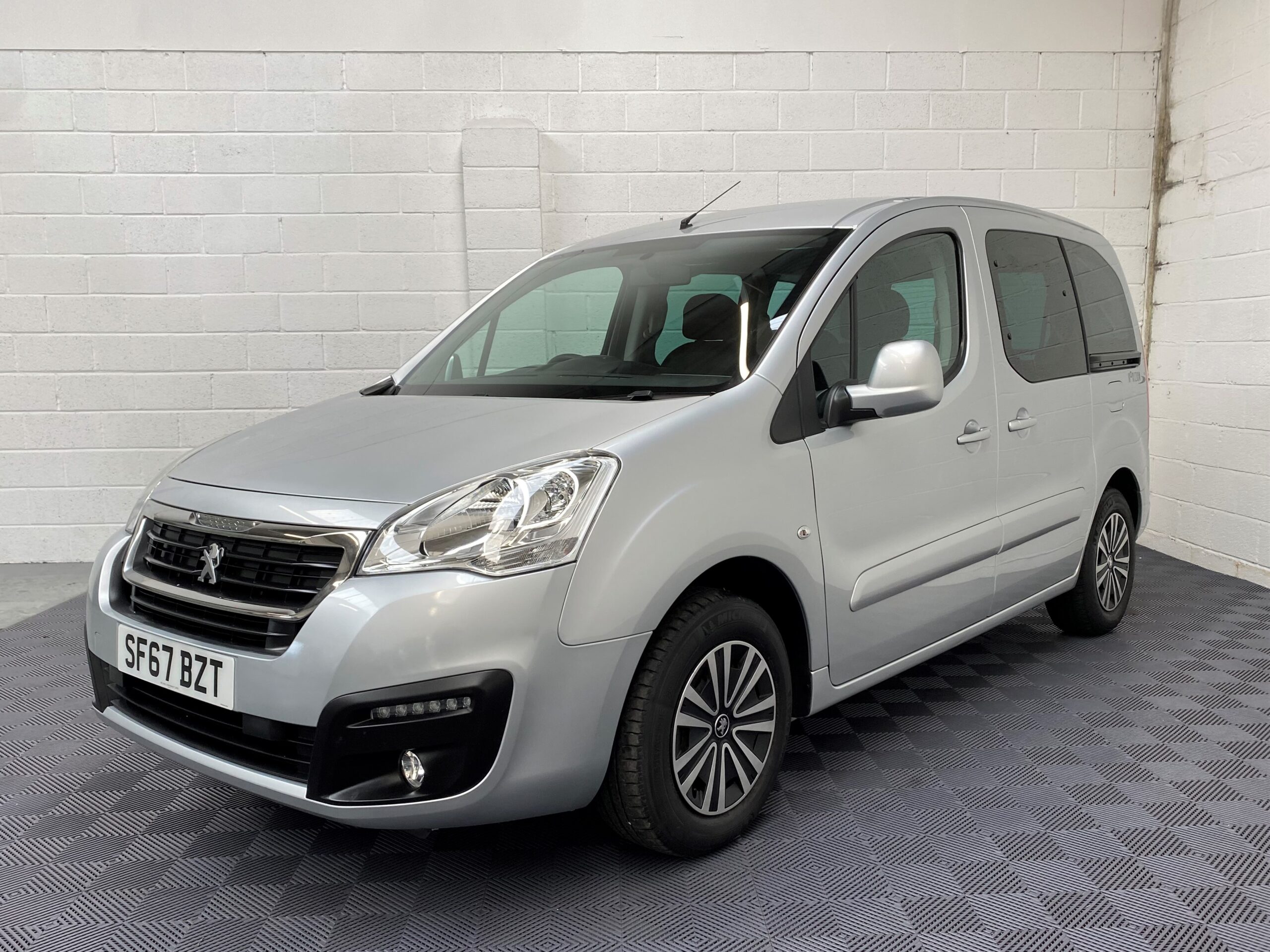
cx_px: 635
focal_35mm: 26
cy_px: 476
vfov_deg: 53.1
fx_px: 954
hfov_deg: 67.3
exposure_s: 1/100
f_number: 1.8
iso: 64
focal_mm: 4.25
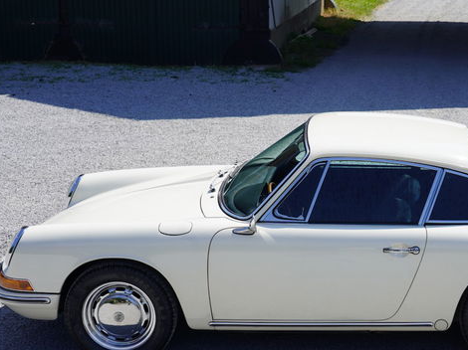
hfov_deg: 25.1
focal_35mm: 77
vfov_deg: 19.1
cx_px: 340
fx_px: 1040
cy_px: 223
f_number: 8
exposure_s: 1/125
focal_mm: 49
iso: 100
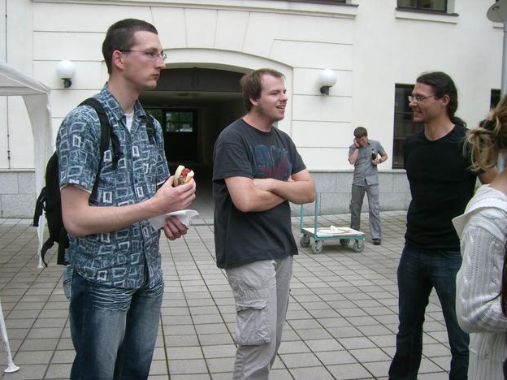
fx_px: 571
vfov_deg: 36.8
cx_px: 255
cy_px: 194
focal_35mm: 39
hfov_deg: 47.9
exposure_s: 1/60
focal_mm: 6.2
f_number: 2.7
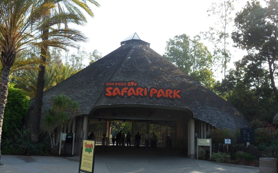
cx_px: 140
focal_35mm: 39
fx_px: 295
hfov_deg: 50.4
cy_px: 81
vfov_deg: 32.7
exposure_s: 1/250
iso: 80
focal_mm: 5.7
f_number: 3.7
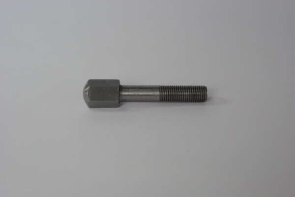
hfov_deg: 20.0
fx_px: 836
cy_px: 98
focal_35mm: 102
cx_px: 148
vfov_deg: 13.4
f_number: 8
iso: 800
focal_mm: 68
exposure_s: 1/30
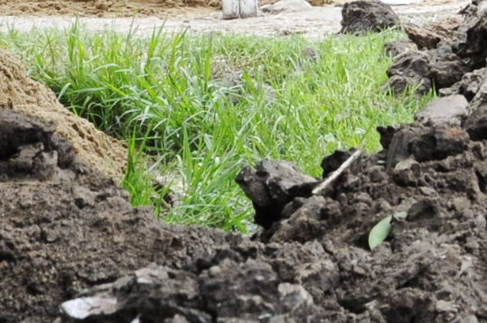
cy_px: 79
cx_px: 1314
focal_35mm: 411
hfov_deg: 4.8
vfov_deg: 3.3
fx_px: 5552
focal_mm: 48
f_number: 10
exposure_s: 1/160
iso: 400
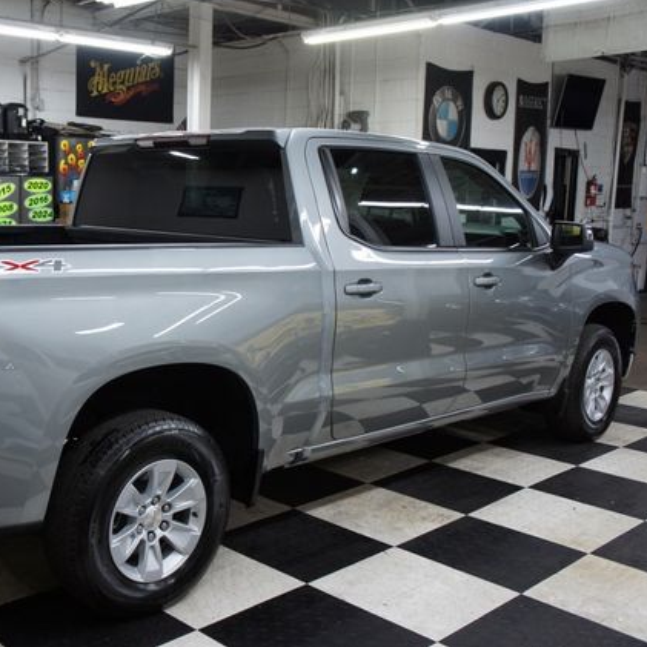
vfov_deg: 41.3
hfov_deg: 40.1
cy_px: 321
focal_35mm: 41
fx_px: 859
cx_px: 161
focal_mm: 21
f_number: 4
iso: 400
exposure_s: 1/40
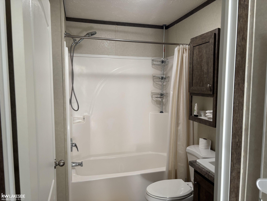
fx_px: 201
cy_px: 100
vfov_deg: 53.1
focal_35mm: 26
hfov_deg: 67.3
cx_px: 134
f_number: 1.6
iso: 160
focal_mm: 5.96
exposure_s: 1/60
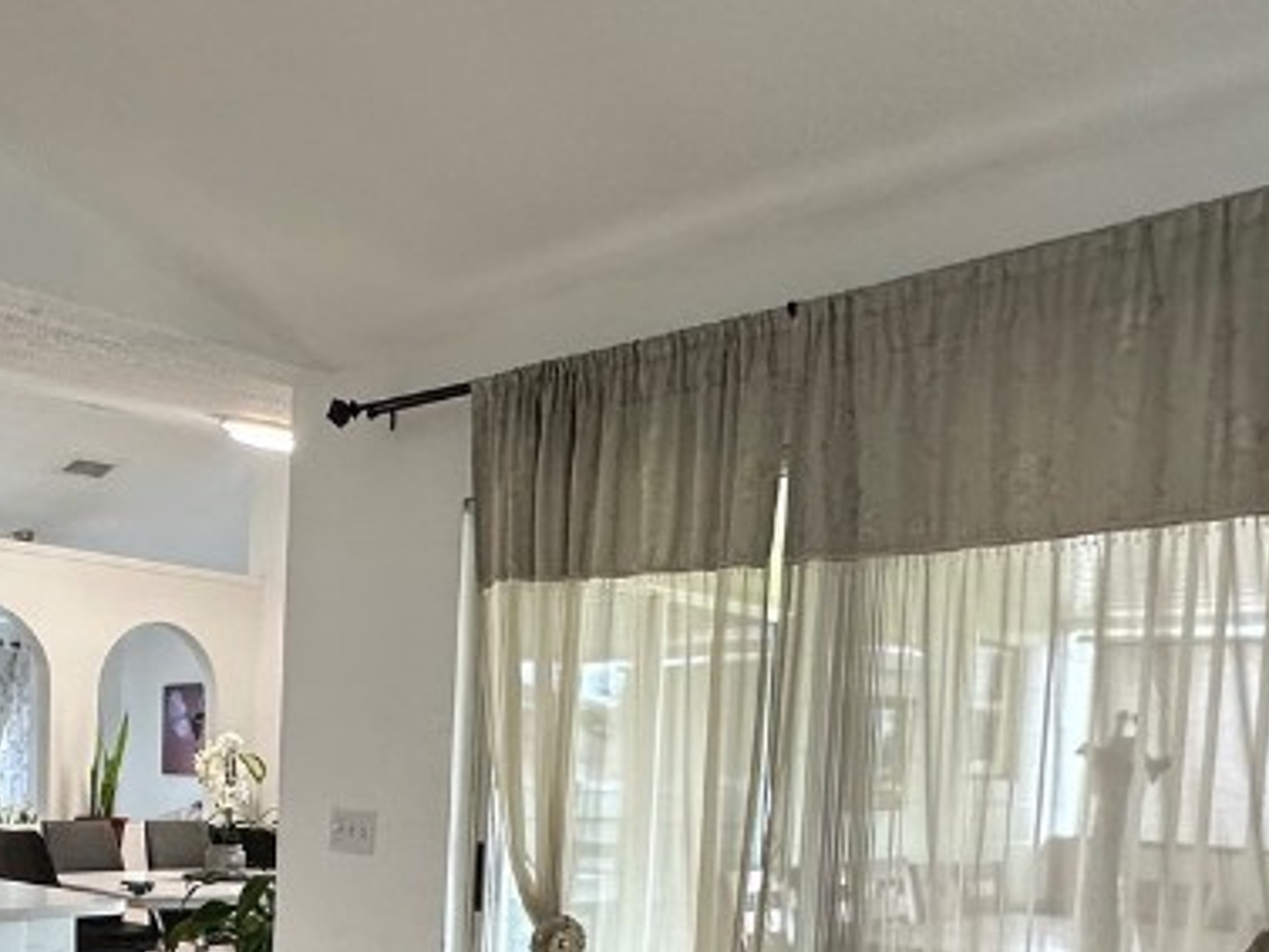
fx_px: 1393
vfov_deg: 35.3
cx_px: 185
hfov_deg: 45.4
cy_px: 871
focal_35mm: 38
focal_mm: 2.22
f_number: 2.2
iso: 200
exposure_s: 1/60
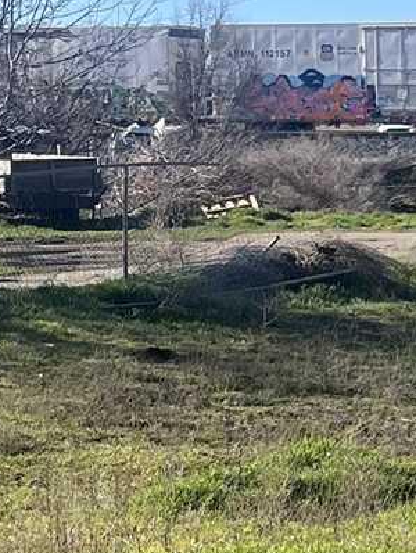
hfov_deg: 9.4
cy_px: 474
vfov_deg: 13.1
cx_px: 756
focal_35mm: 150
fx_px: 2400
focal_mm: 5.1
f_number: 1.6
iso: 50
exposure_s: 1/2571
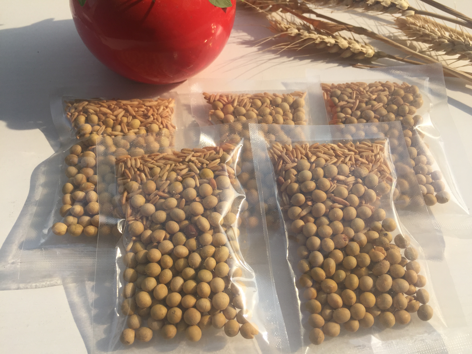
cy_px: 177
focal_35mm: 29
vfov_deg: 48.2
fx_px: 395
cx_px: 236
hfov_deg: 61.7
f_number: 2.2
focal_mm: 4.15
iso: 32
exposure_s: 1/1522
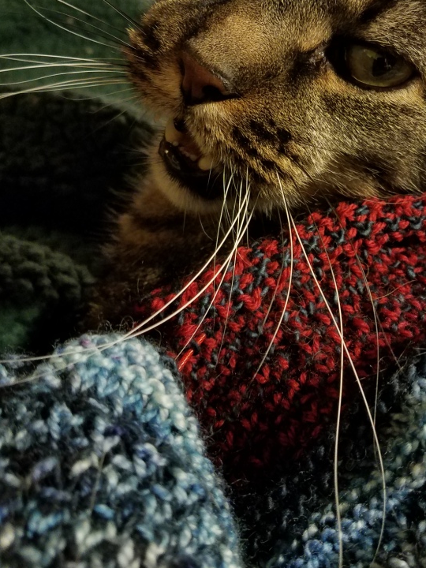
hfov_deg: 38.2
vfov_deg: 49.0
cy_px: 174
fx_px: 607
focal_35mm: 37
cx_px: 288
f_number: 1.7
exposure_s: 1/24
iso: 200
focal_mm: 4.2
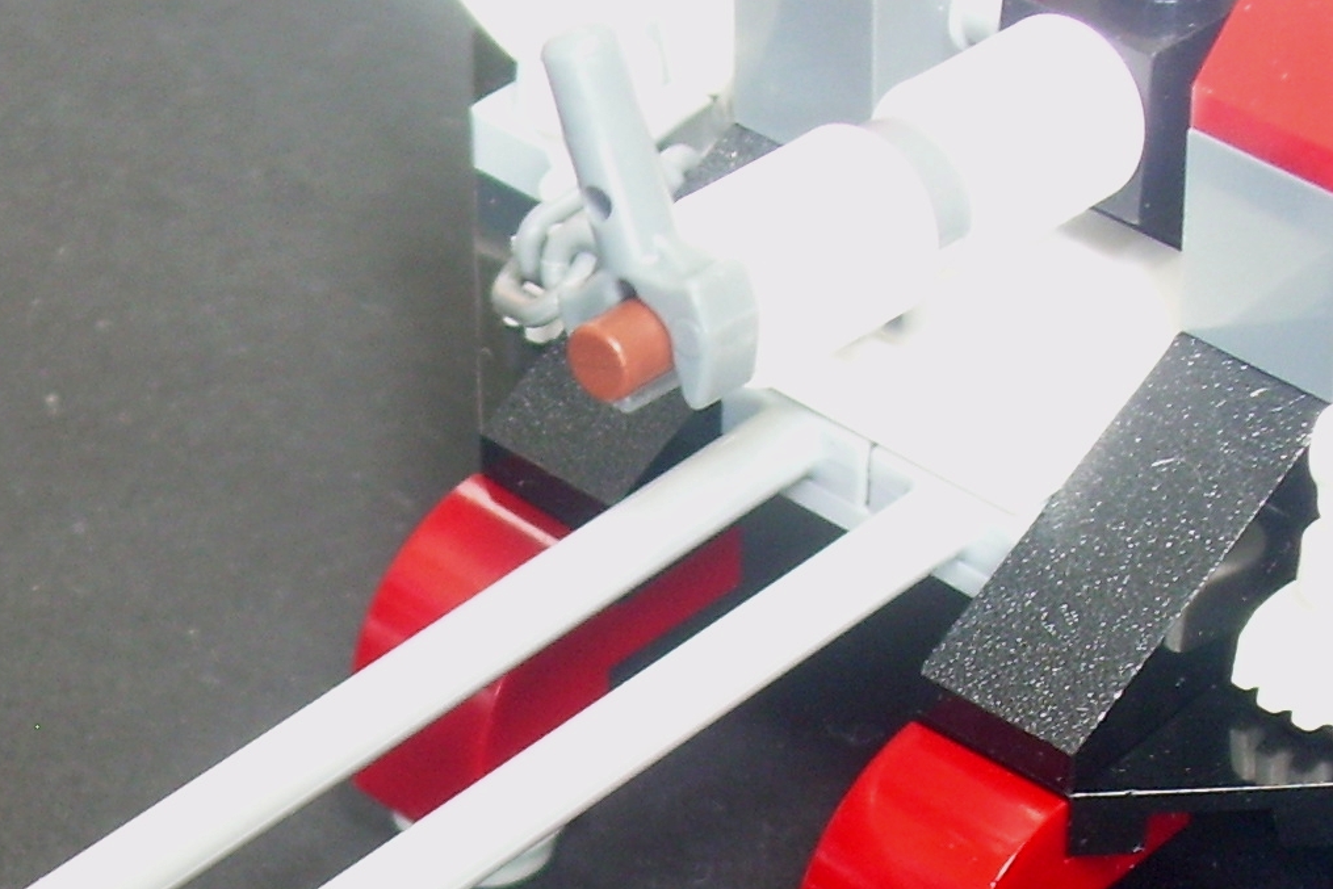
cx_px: 219
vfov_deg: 9.6
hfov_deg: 14.3
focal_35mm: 142
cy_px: 970
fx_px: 5258
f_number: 3.4
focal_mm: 10.3
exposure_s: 1/2
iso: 141
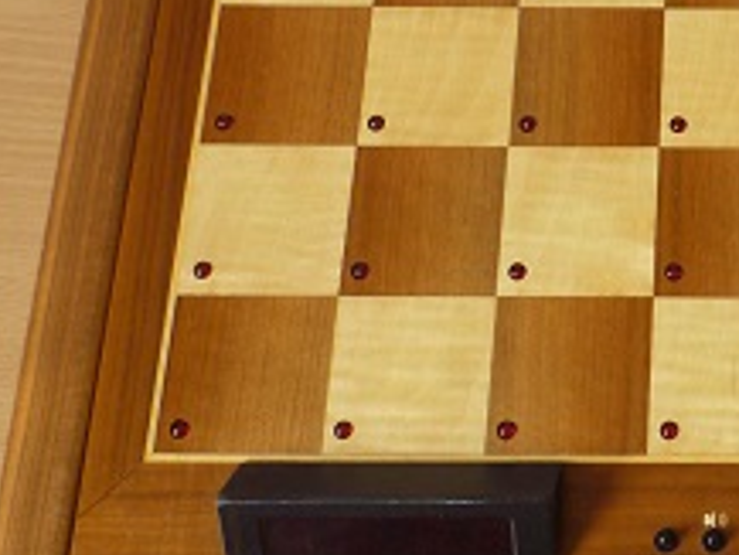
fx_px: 1474
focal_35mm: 69
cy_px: 85
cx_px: 804
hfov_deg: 26.1
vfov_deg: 21.0
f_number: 2.8
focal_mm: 4.4
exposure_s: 1/30
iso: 125
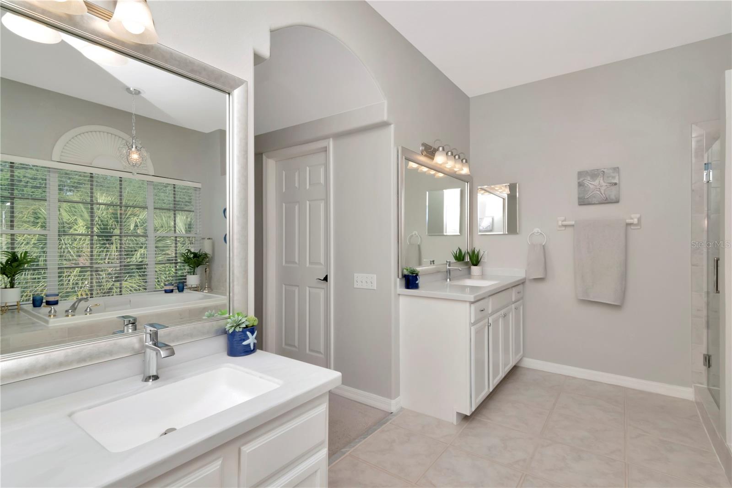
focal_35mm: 16
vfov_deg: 72.0
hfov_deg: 95.0
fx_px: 335
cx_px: 366
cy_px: 244
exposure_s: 1/200
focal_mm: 11
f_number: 14
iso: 640
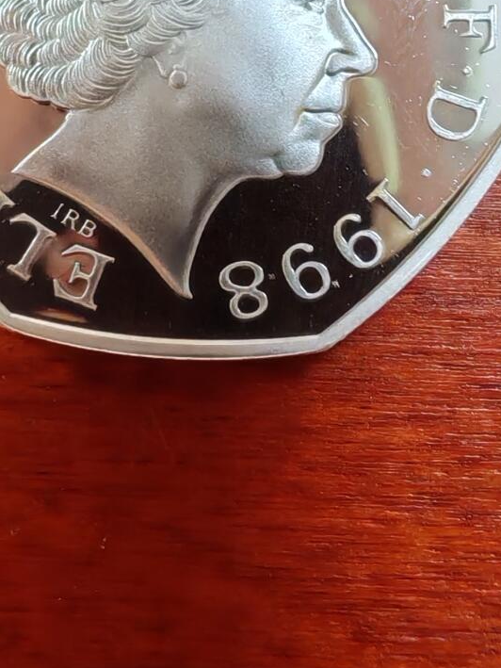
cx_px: 183
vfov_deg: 28.5
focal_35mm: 66
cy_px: 103
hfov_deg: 22.2
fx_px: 1273
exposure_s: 1/33
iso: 125
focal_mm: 1.96
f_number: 2.2
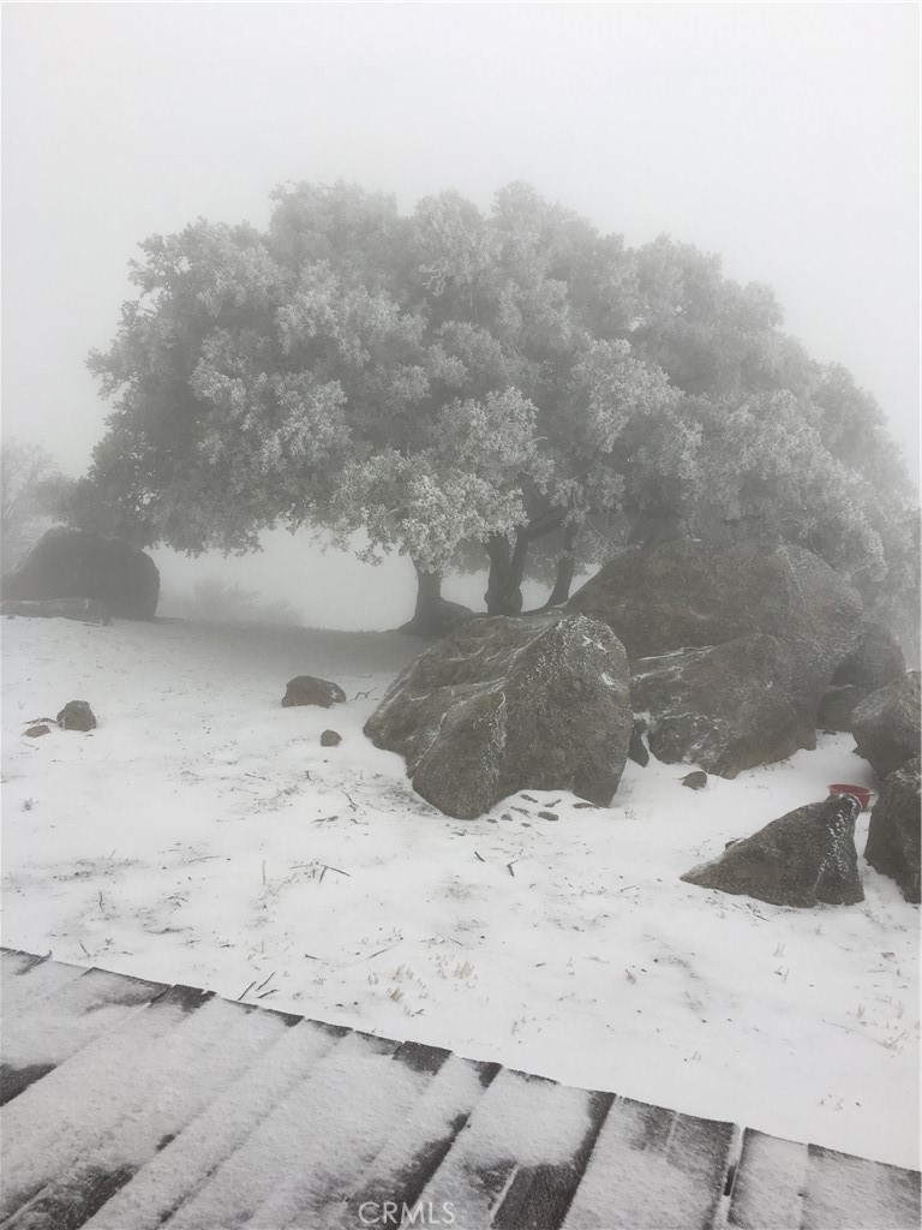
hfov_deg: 48.2
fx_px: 1030
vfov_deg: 61.7
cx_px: 461
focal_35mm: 29
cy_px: 615
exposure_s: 1/162
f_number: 2.2
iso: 25
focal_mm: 4.15
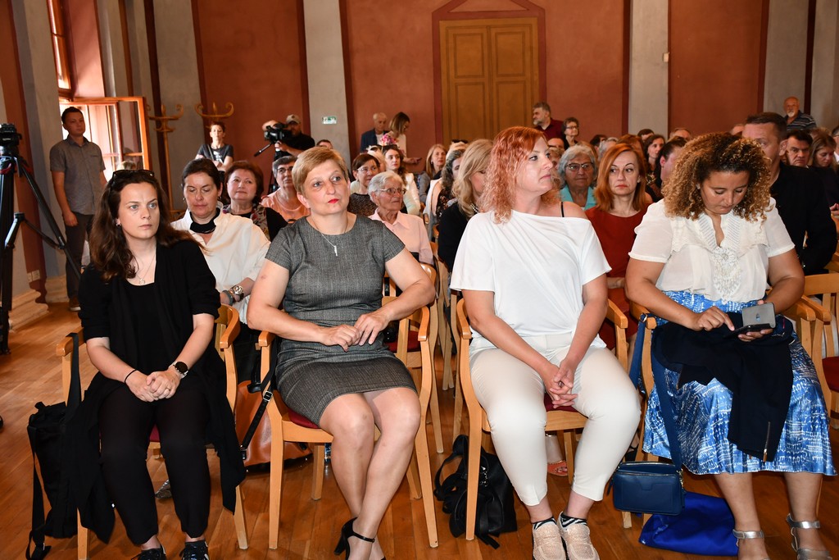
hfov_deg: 55.8
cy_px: 280
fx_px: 792
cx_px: 420
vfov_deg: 38.9
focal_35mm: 34
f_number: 3.8
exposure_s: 1/60
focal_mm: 23
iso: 900
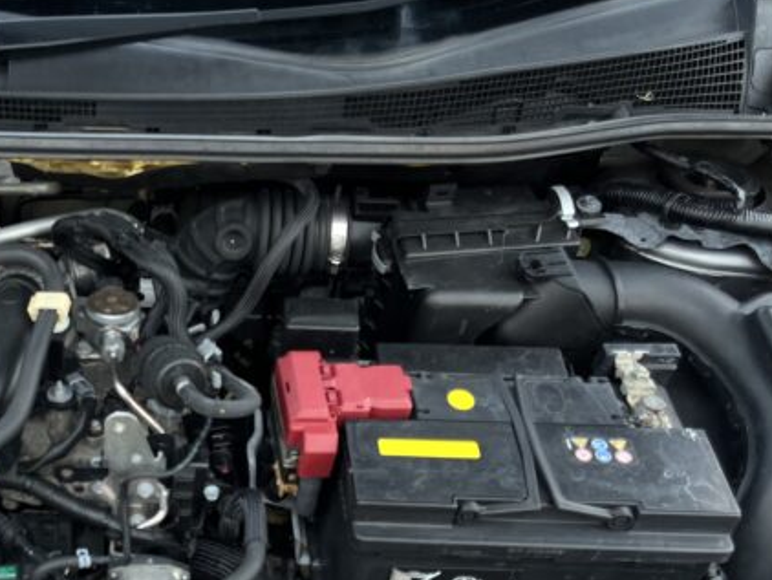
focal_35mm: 49
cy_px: 416
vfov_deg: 29.4
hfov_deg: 36.7
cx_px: 90
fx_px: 1093
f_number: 1.6
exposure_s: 1/121
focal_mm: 5.1
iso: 80
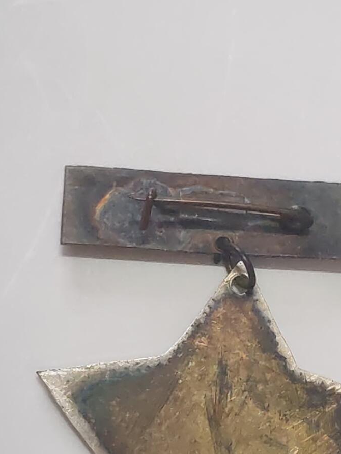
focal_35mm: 137
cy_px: 338
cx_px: 220
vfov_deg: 14.3
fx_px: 1799
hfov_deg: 10.8
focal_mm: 5.52
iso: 800
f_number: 1.95
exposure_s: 1/50
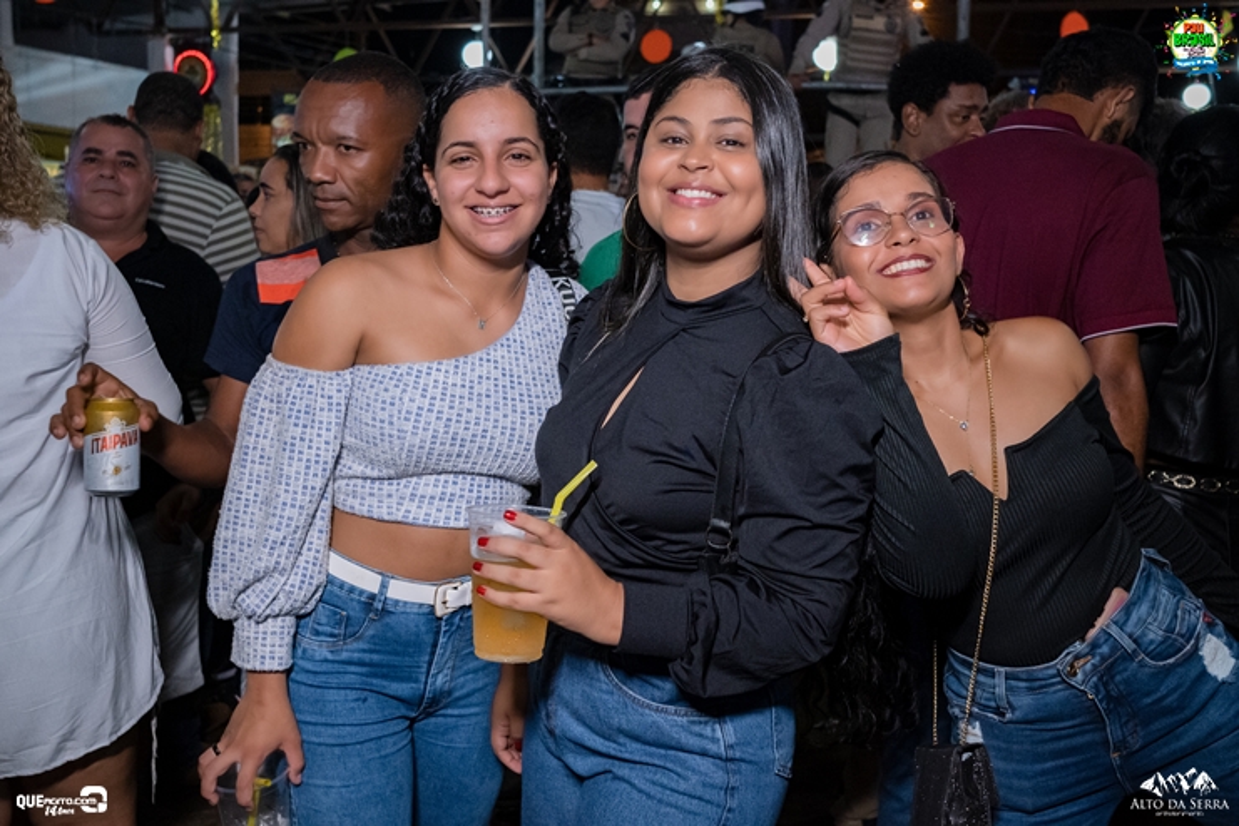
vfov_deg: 36.9
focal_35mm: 36
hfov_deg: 53.1
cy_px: 413
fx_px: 1239
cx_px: 620
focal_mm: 24
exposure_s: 1/200
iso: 2500
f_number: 3.2
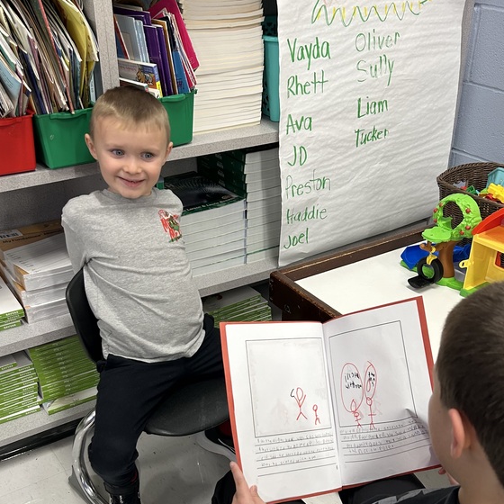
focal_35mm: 42
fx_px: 692
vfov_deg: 39.5
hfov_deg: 40.0
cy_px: 345
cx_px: 281
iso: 100
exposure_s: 1/120
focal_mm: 5.7
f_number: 1.5
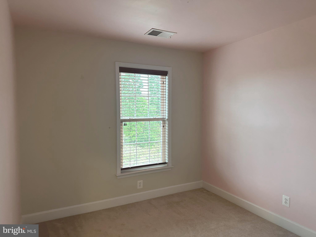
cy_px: 118
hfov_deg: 71.6
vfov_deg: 56.8
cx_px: 158
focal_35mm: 24
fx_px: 219
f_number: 1.78
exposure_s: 1/60
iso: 500
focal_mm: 6.86
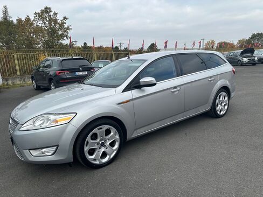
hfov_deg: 71.6
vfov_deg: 56.8
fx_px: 182
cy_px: 98
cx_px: 132
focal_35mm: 24
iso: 80
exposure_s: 1/2155
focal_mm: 6.86
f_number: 1.78
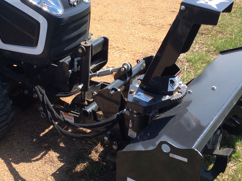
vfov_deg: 25.1
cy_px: 74
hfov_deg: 33.0
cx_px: 84
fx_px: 405
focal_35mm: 58
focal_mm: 3.3
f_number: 2.4
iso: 32
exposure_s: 1/817
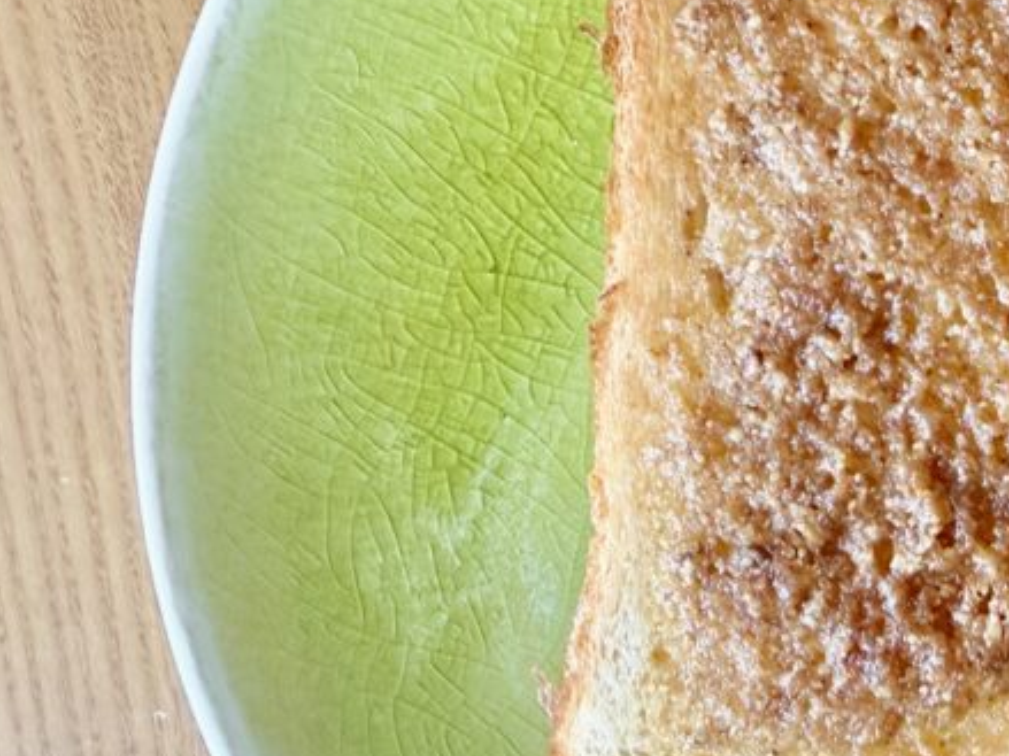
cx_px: 1055
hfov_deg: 31.3
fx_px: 1632
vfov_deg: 26.1
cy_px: 331
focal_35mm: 56
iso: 400
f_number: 2.2
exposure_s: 1/60
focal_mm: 2.22
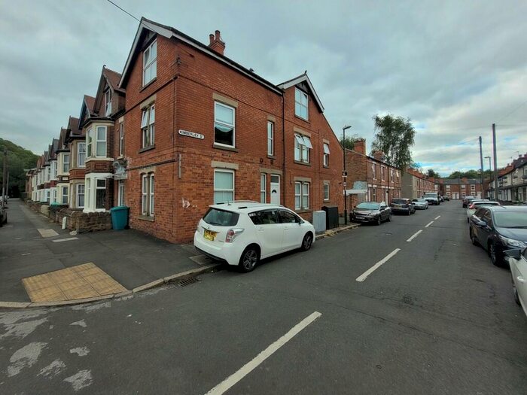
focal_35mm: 13
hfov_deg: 106.2
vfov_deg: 89.9
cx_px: 264
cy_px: 198
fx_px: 198
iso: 40
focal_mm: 1.74
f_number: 2.2
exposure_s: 1/476
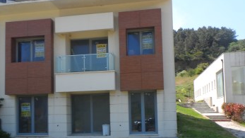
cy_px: 100
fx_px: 247
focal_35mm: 38
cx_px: 104
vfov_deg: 30.7
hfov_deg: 52.6
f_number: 4.5
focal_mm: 4
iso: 80
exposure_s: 1/250
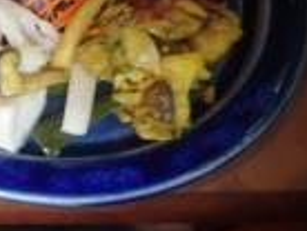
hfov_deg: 20.0
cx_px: -185
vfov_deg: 18.1
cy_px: 44
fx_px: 720
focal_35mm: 81
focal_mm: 4.5
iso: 250
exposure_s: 1/30
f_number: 2
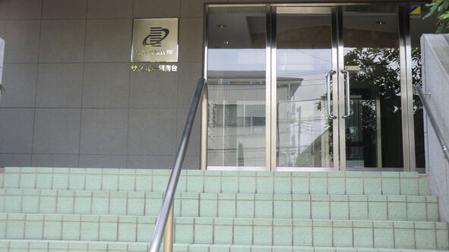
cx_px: 222
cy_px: 82
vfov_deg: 22.9
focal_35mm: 52
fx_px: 619
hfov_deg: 39.9
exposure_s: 1/60
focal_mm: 8.4
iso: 64
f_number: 4
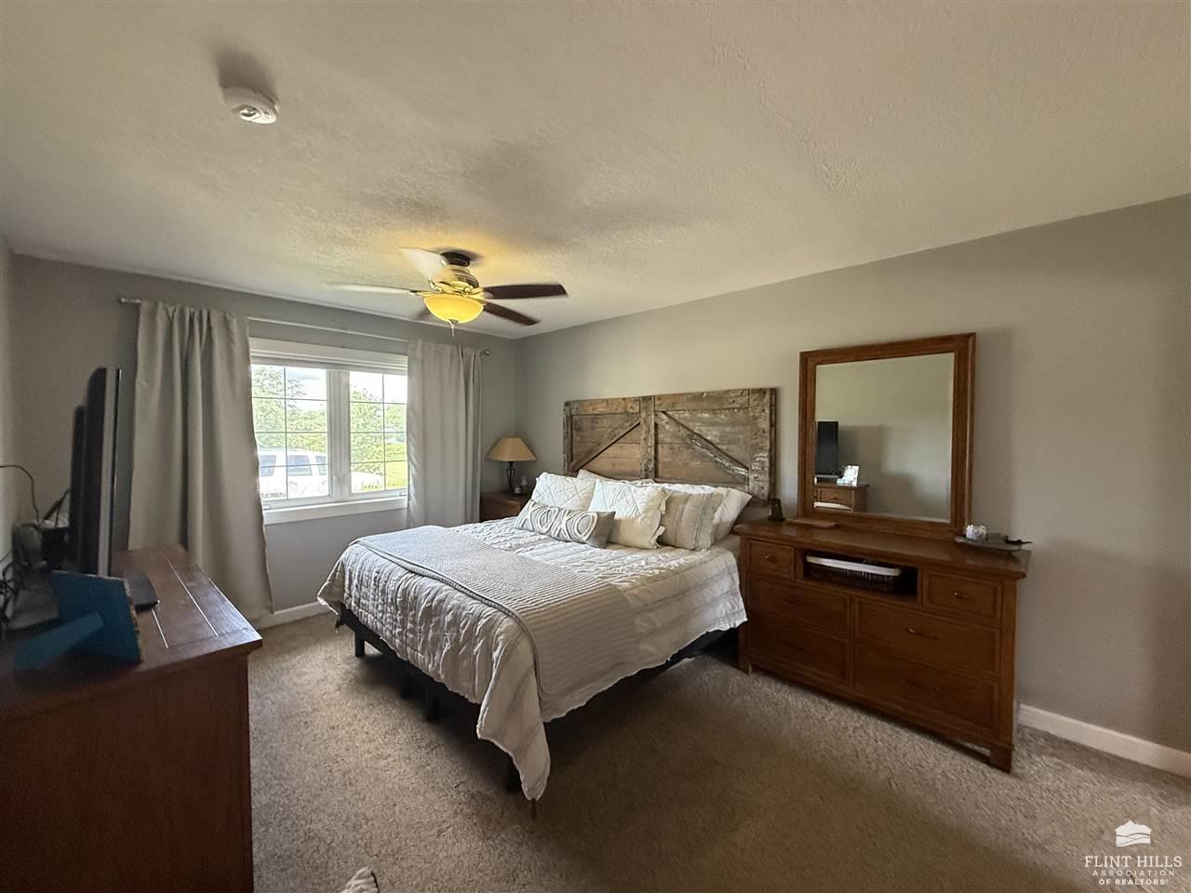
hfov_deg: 102.1
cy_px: 446
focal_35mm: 14
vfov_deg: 85.7
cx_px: 596
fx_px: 482
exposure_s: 1/120
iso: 640
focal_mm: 2.22
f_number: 2.2
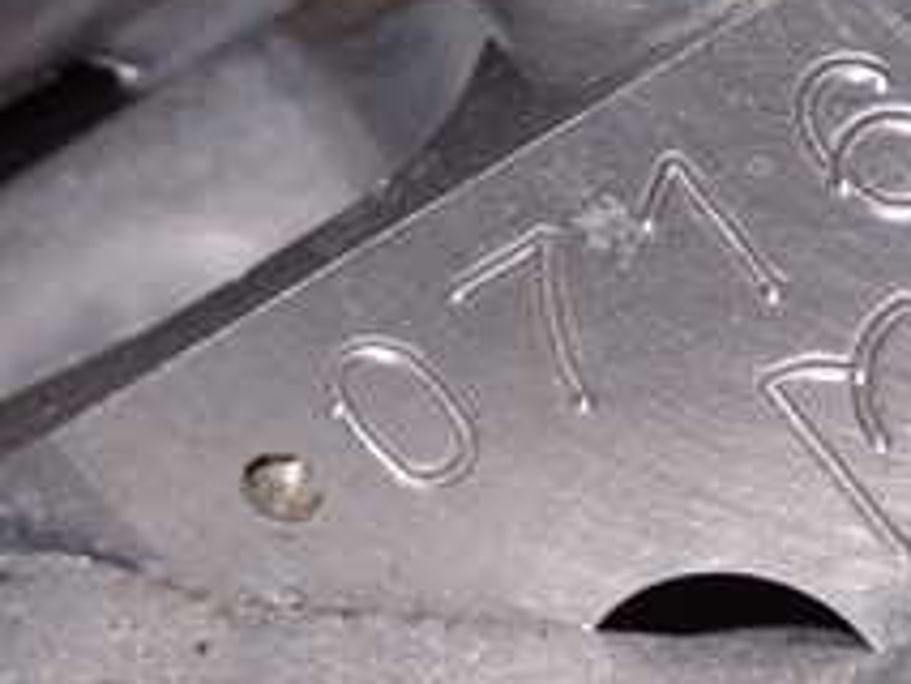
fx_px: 5266
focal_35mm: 200
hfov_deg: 9.8
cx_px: 838
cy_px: 321
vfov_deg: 7.4
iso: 640
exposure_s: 1/60
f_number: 16
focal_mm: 12.73
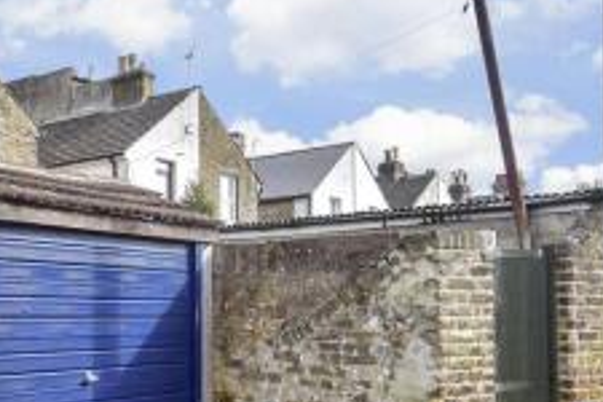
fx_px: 888
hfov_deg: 36.7
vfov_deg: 25.2
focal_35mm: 53
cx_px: 158
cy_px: 310
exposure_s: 1/200
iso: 160
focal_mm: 17
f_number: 8
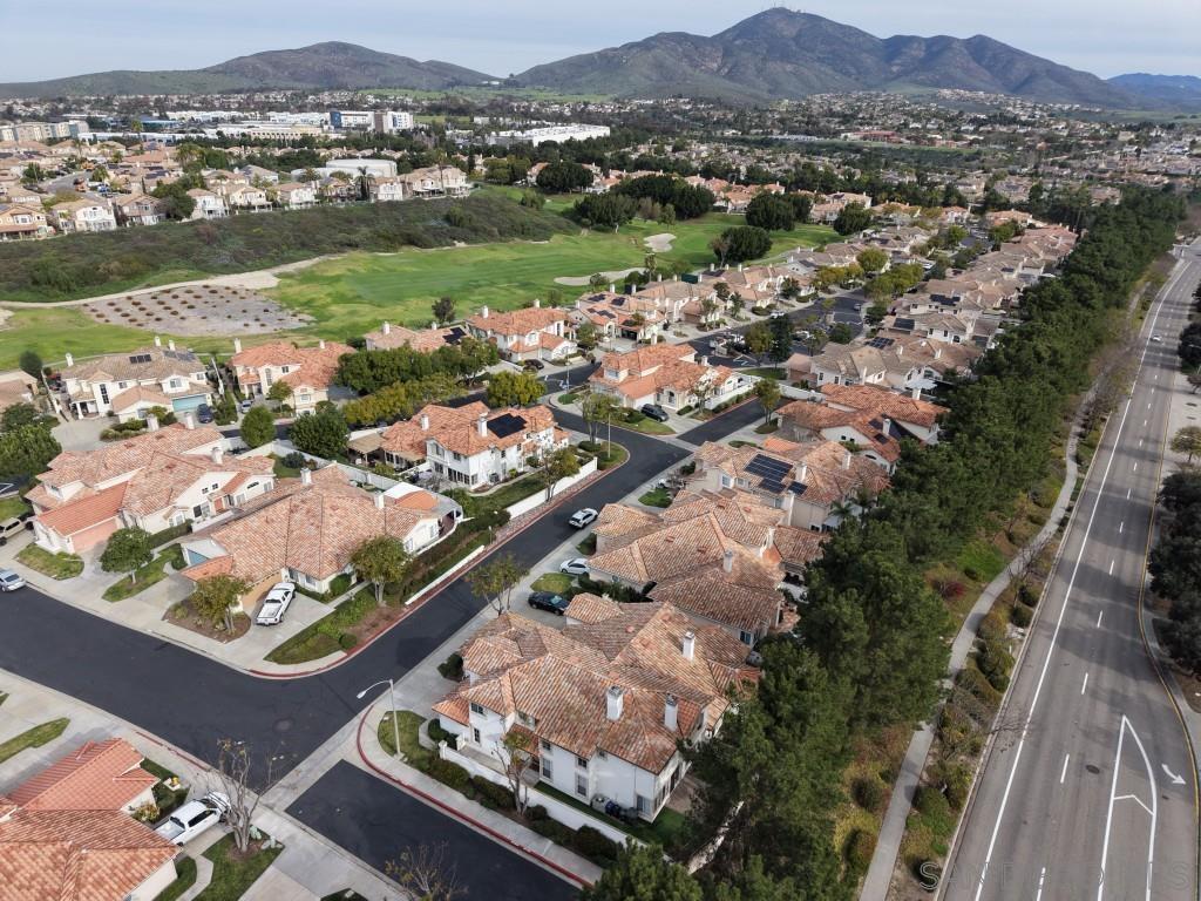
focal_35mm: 24
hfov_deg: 71.6
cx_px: 600
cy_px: 450
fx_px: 833
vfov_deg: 56.8
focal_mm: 8.67
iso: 200
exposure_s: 1/3200
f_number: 1.8
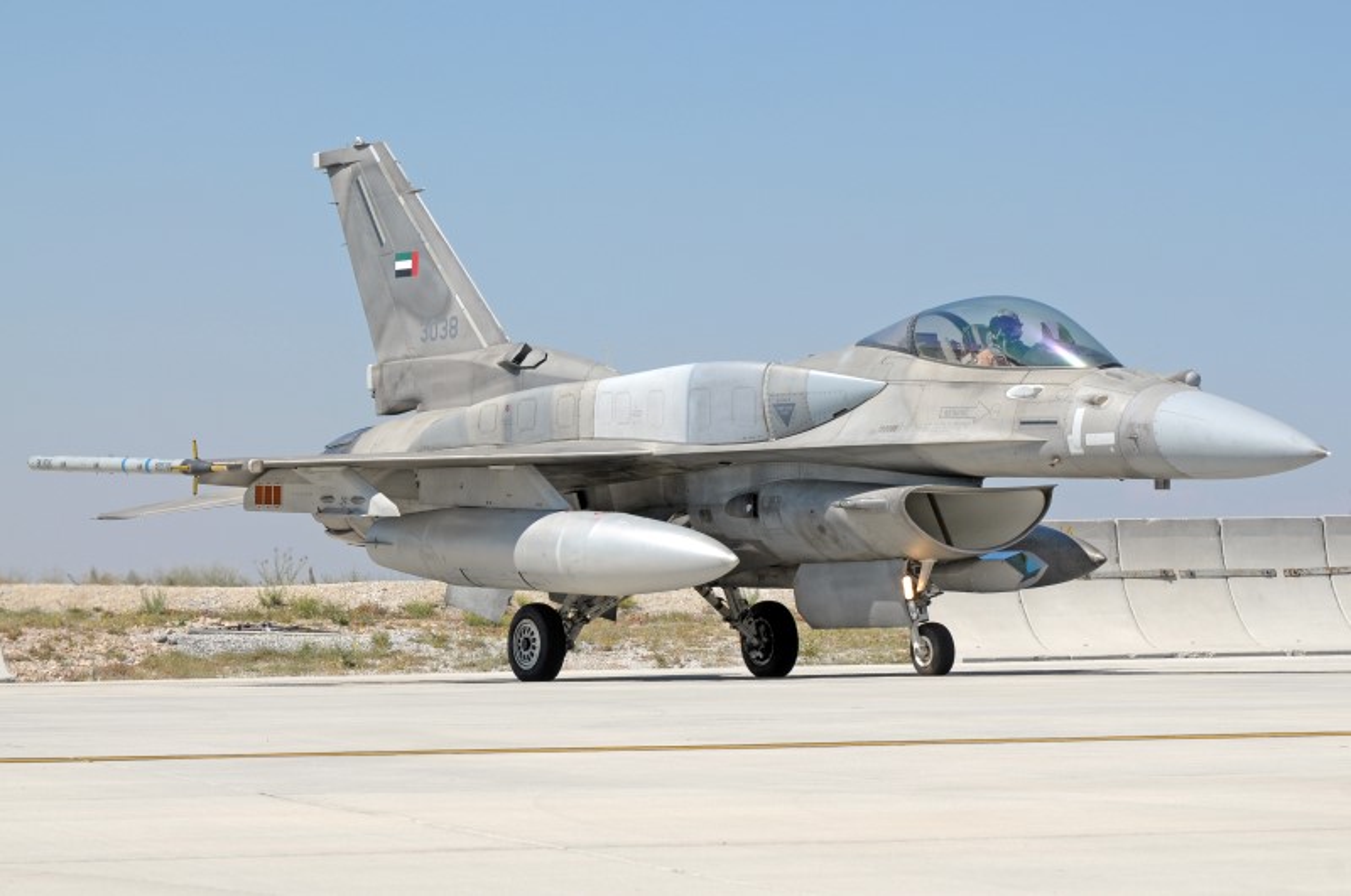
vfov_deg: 11.1
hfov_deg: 16.7
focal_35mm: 123
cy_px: 448
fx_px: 4609
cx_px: 676
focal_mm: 82
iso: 200
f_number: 9
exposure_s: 1/800
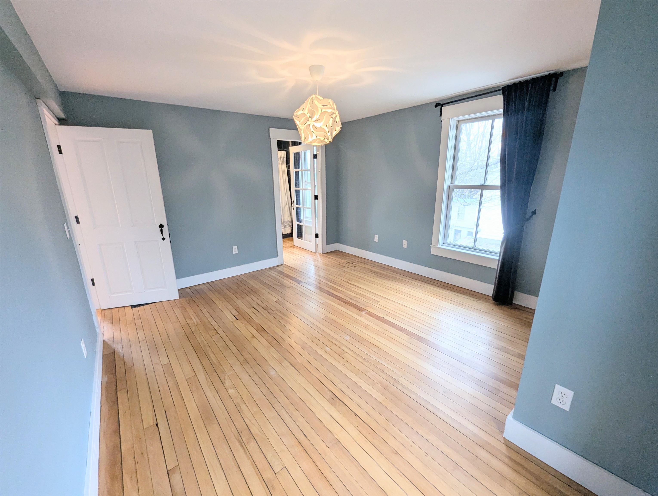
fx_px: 247
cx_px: 329
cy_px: 248
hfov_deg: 106.1
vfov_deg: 90.1
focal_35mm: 13
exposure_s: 1/30.3
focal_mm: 1.95
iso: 62
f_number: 2.2
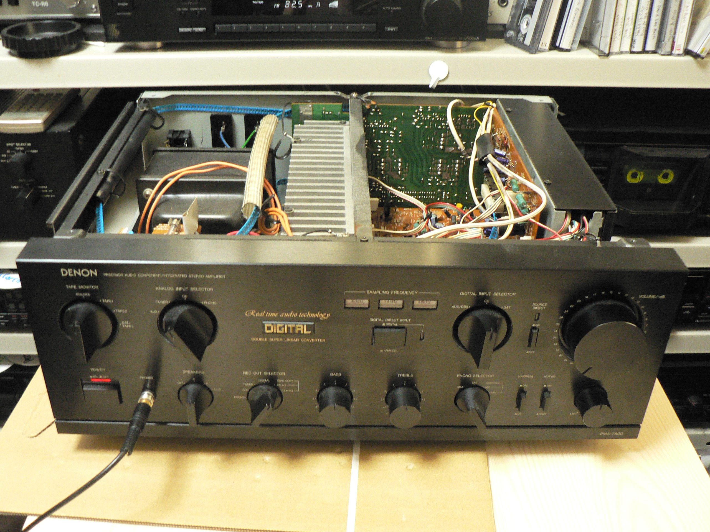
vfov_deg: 39.7
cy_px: 266
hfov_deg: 51.4
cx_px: 355
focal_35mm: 36
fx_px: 738
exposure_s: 1/20
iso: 400
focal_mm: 6
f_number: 2.8
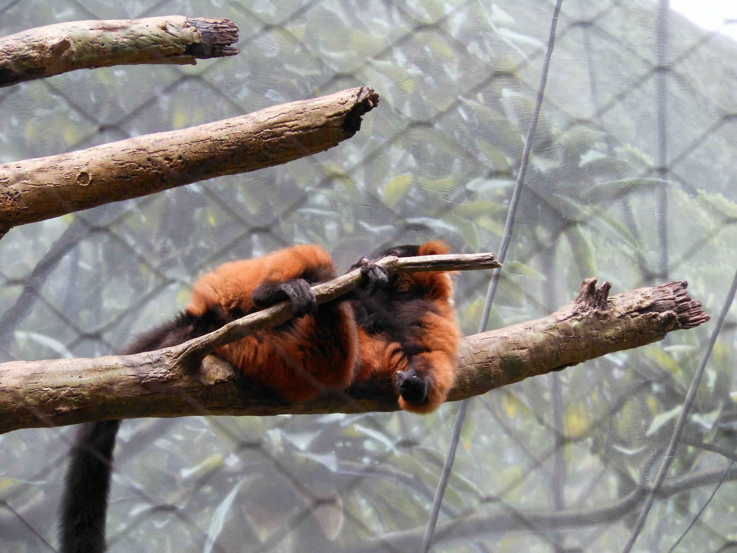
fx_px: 3534
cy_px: 276
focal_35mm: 166
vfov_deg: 8.9
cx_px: 368
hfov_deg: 11.9
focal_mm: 29.8
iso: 125
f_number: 5.5
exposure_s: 1/30
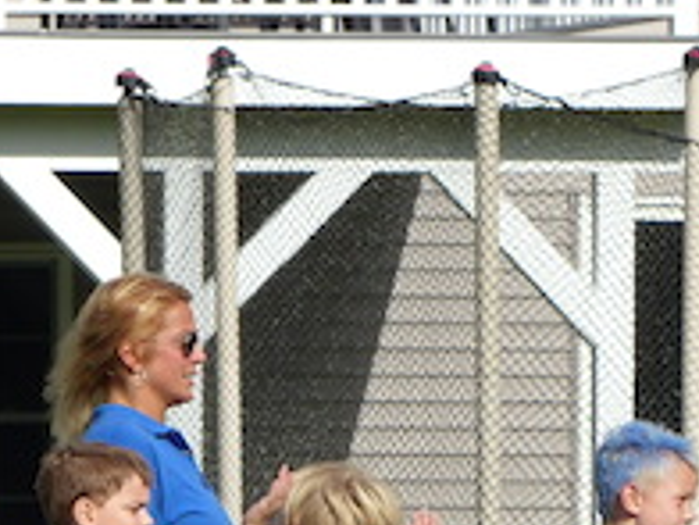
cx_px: 794
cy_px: 489
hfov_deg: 2.1
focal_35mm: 940
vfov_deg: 1.6
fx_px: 18981
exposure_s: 1/1600
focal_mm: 62.1
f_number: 4
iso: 100
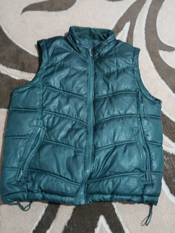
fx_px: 175
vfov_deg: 67.3
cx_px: 88
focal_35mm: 26
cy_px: 116
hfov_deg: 53.1
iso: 800
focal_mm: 3.98
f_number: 1.8
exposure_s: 1/14
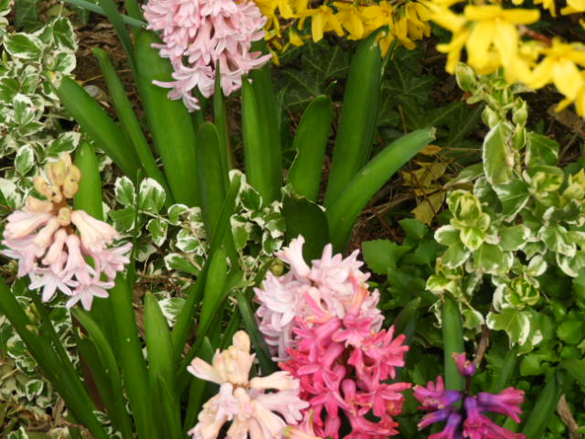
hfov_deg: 13.2
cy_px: 220
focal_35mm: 150
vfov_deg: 9.9
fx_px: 2535
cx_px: 292
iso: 100
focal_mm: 26.9
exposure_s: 1/250
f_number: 5.2
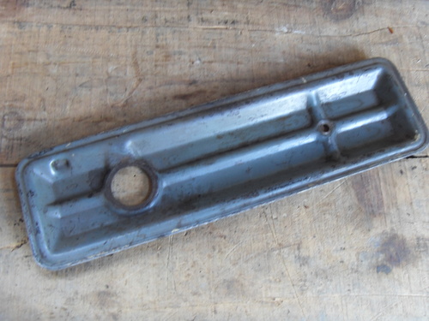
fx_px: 483
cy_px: 160
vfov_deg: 36.8
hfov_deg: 47.9
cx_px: 214
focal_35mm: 39
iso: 200
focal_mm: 6.6
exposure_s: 1/4
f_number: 3.5
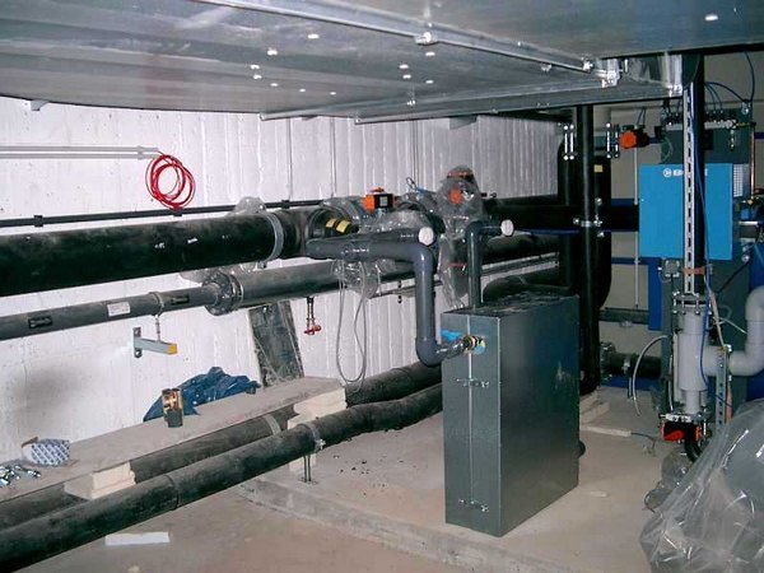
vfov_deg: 38.7
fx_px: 817
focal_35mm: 37
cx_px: 382
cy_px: 286
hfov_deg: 50.1
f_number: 2.6
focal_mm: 7.6
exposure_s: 1/60
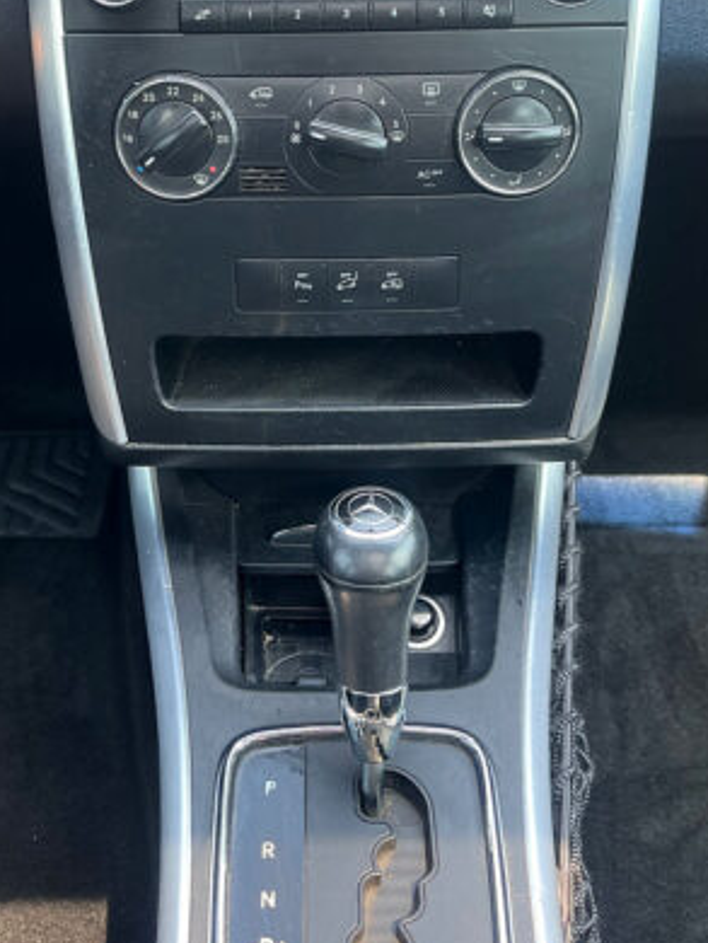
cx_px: 330
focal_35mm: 42
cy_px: 213
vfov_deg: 43.1
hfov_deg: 34.4
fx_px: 1144
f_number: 1.6
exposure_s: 1/122
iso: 64
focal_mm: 5.1
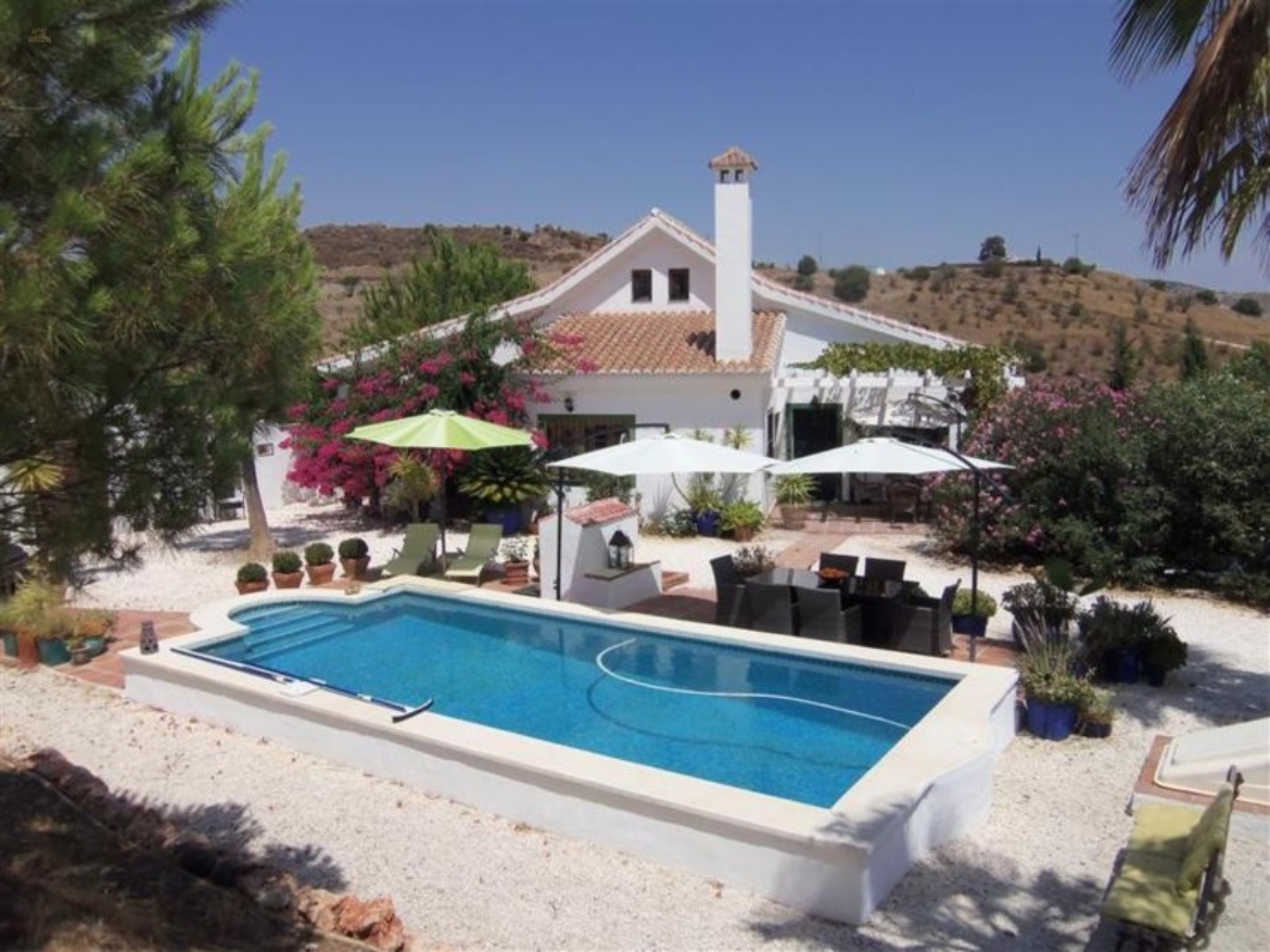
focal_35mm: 28
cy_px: 476
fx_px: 1027
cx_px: 635
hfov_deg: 63.4
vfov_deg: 49.7
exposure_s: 1/200
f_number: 10.8
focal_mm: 5.1
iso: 64
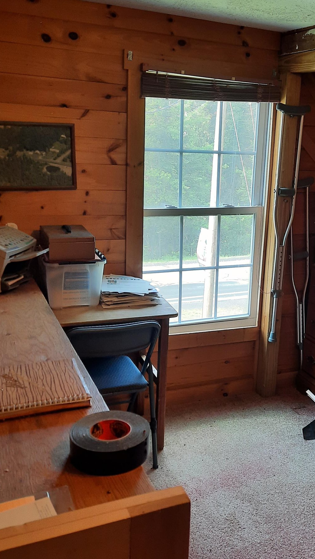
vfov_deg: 56.6
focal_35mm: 35
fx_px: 520
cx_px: 212
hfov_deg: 33.4
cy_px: 265
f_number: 2
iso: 100
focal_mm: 4.6
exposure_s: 1/60
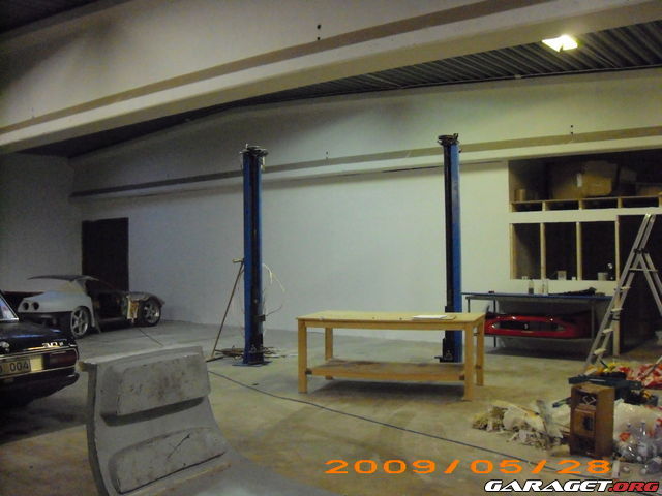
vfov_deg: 38.7
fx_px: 708
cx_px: 331
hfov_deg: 50.1
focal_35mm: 37
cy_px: 248
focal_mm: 6.2
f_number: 2.7
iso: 1250
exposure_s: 1/30
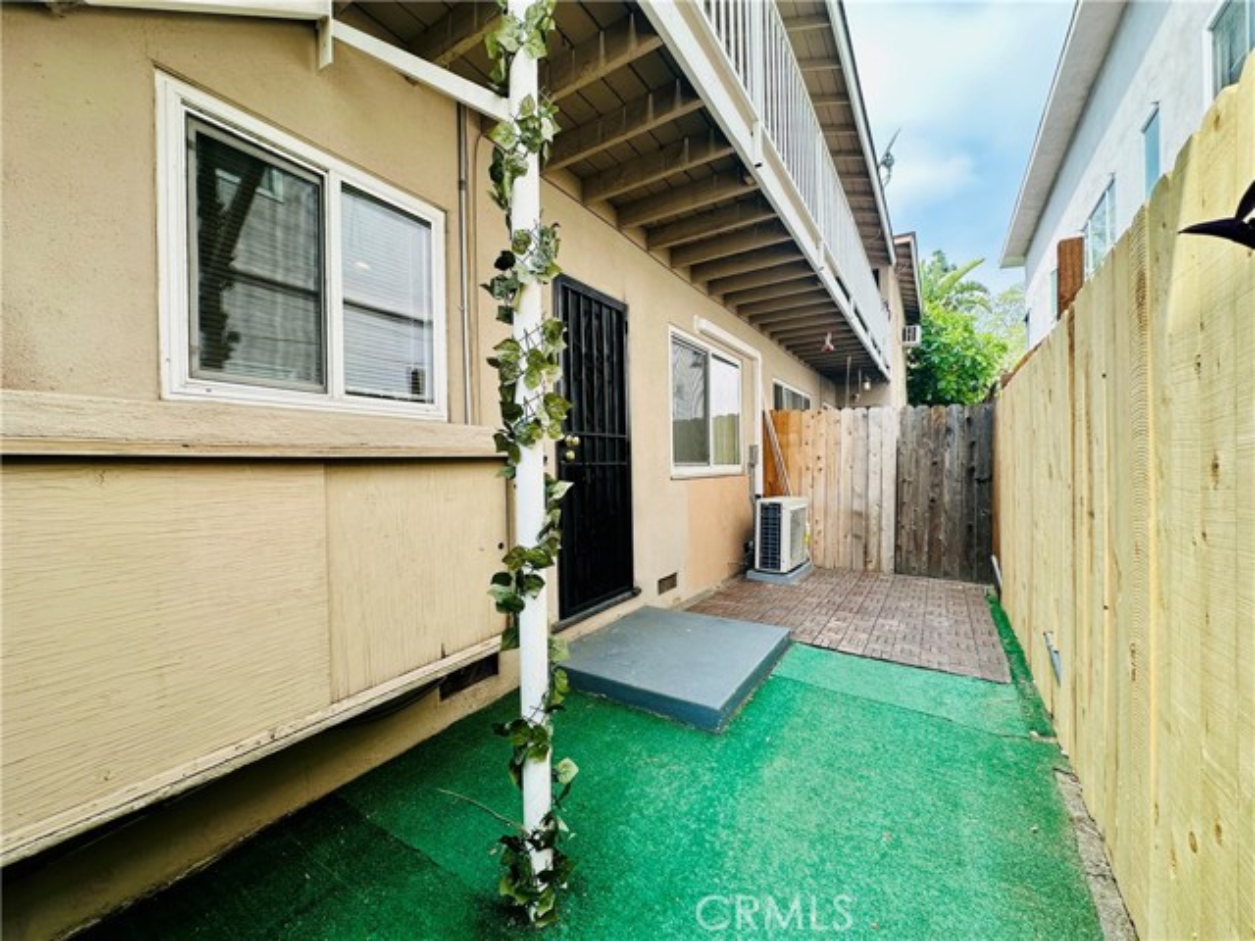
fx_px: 508
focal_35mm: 14
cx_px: 628
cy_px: 470
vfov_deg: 85.7
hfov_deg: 102.1
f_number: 2.2
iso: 40
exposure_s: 1/307
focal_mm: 2.22
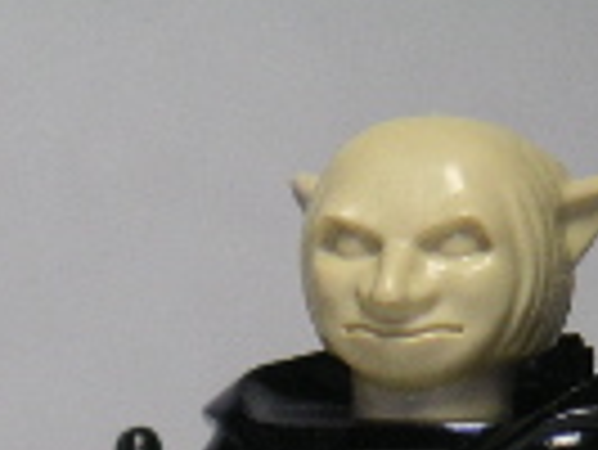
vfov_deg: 4.3
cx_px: -43
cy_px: 652
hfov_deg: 5.8
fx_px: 5896
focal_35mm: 341
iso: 80
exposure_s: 1/90
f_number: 3.6
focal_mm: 16.5
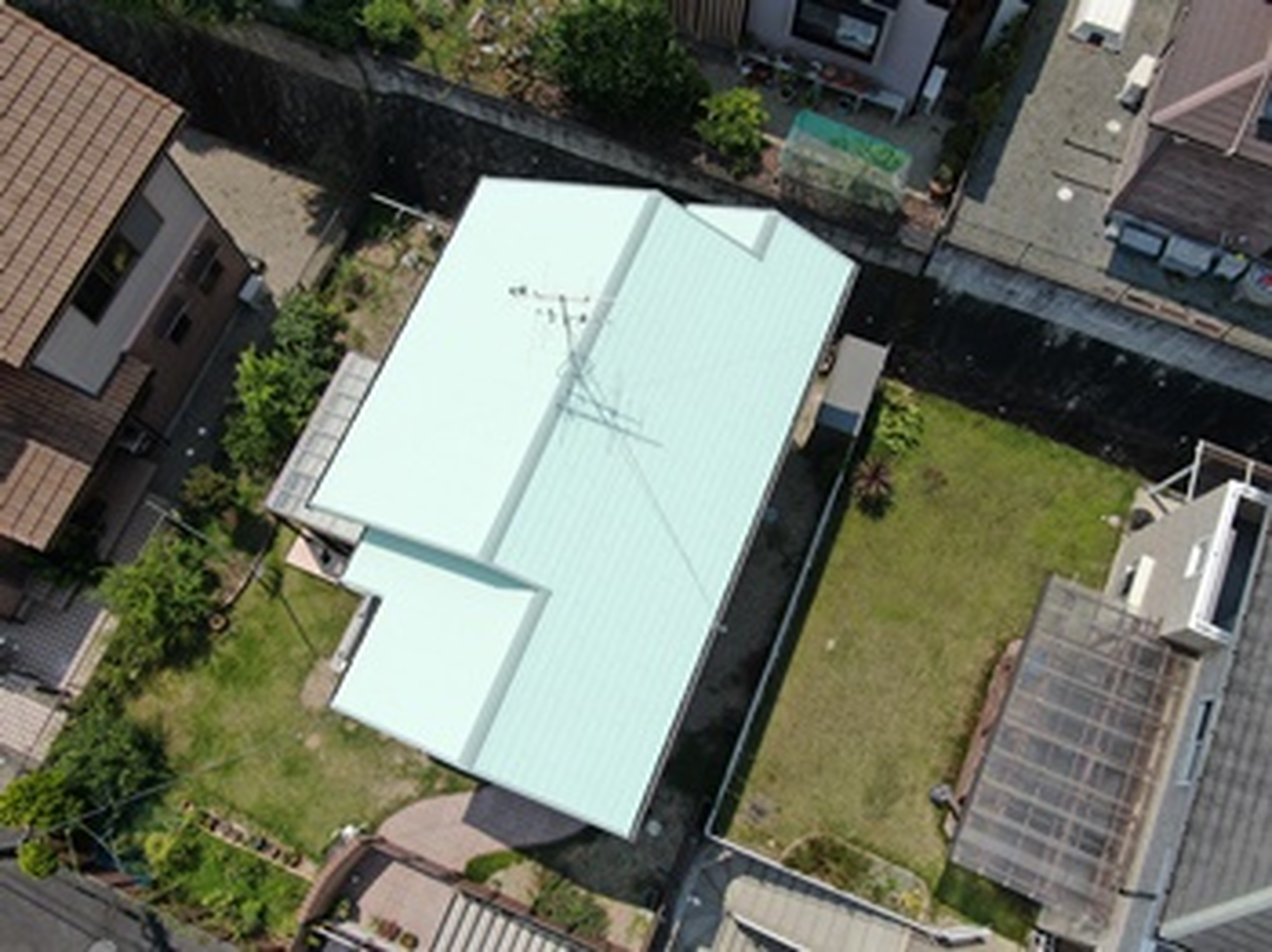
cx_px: 636
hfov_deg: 63.5
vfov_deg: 49.7
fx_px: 1028
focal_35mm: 28
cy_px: 476
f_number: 3
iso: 100
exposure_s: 1/1600
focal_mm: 4.89
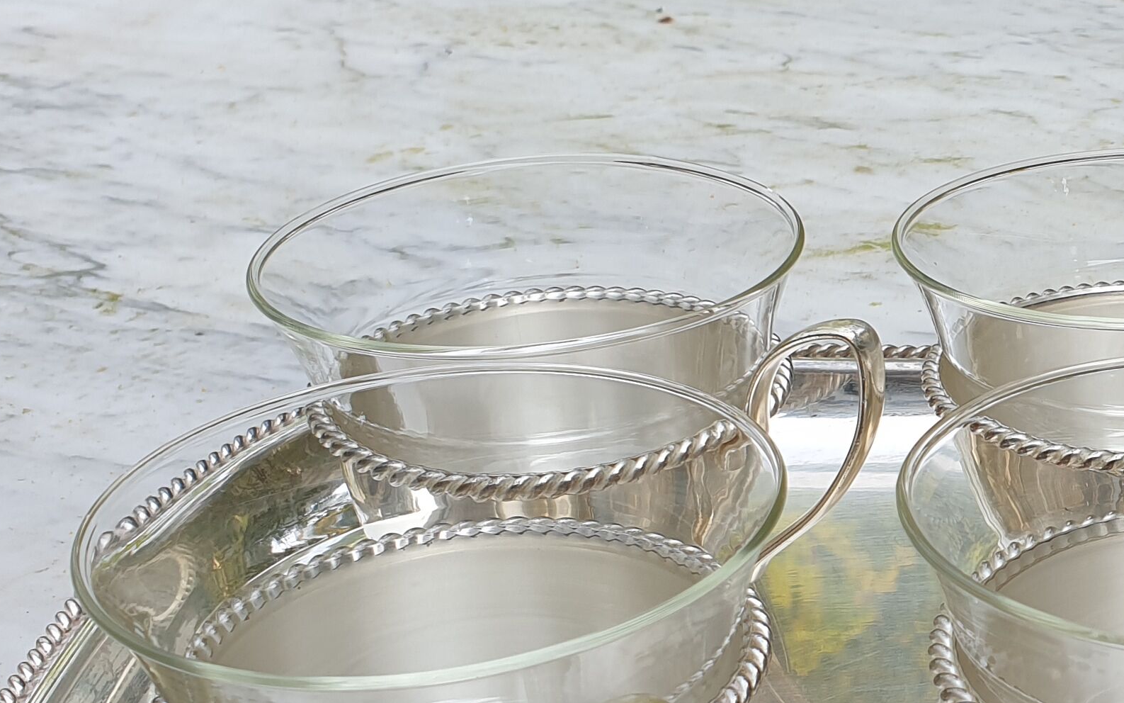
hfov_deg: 27.5
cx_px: 1145
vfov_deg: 18.5
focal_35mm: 70
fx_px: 2144
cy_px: 489
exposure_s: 1/472
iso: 50
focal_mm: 4.3
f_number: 2.4
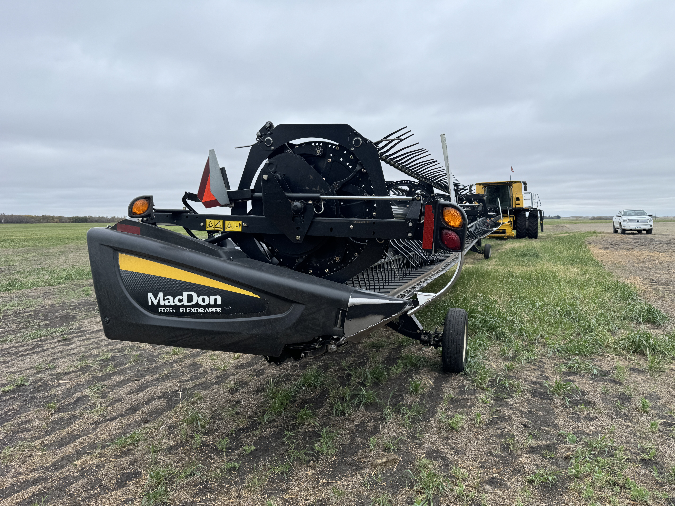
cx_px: 338
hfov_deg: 71.6
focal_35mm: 24
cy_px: 253
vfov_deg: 56.8
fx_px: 468
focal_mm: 6.76
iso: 80
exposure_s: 1/633
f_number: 1.78
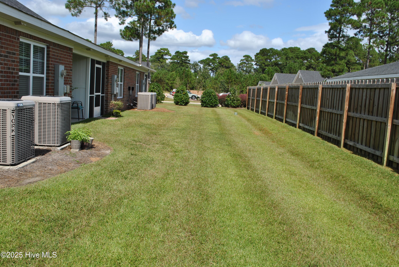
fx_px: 366
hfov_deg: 57.2
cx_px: 200
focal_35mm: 33
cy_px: 134
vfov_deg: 40.1
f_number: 9
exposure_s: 1/320
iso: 100
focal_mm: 22
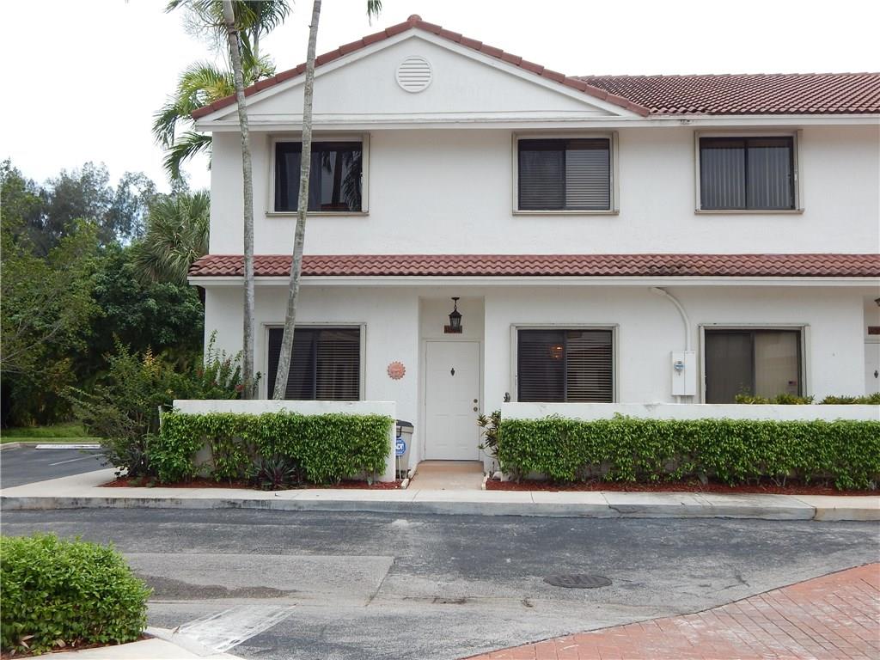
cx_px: 440
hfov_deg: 49.0
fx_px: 966
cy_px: 330
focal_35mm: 38
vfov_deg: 37.7
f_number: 3.4
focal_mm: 6.8
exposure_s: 1/800
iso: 125
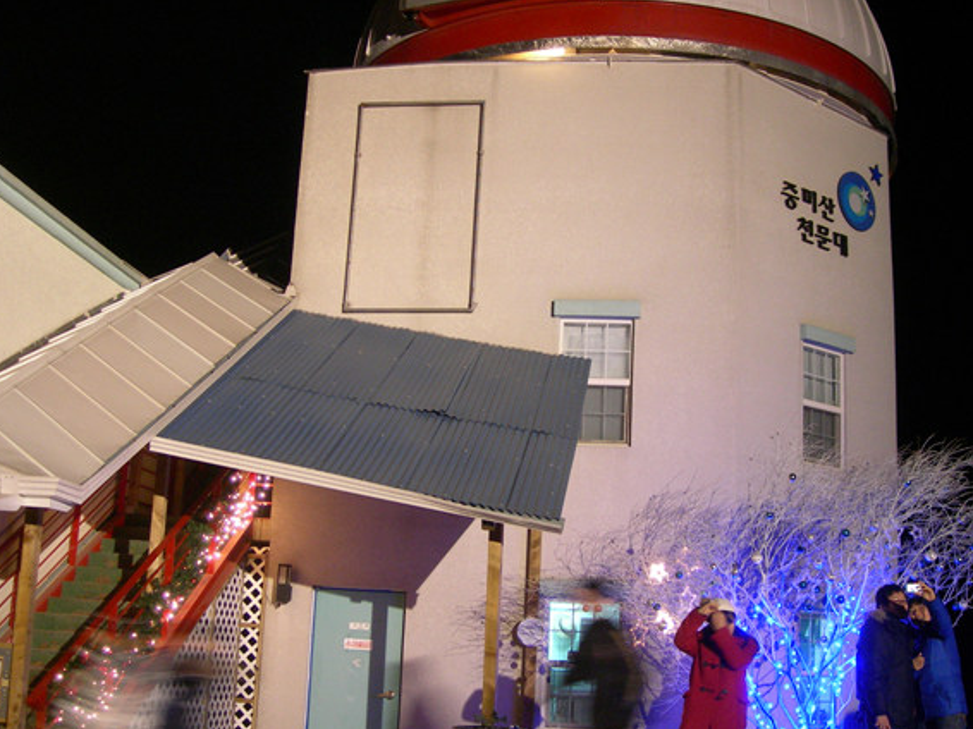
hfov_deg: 40.4
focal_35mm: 47
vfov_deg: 30.9
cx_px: 523
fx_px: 1321
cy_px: 352
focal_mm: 7.8
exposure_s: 1/3.6
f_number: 2.8
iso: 176
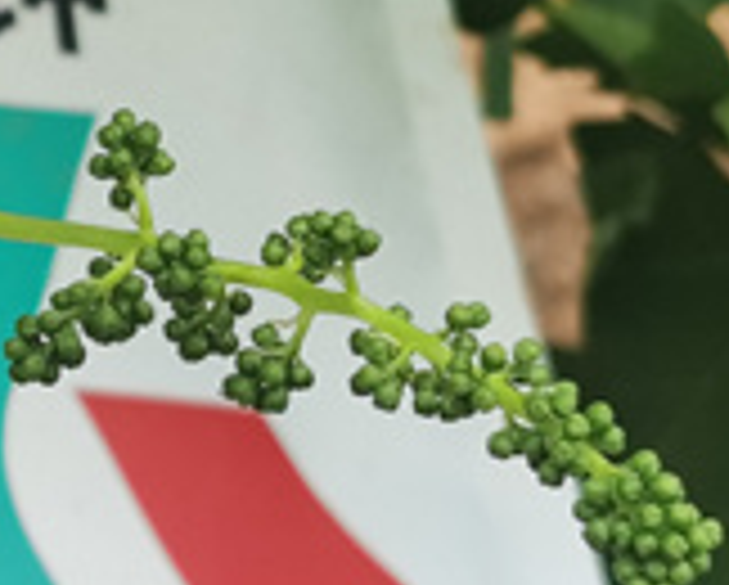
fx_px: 3370
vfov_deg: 9.8
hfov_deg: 12.2
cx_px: -50
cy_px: -76
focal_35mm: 156
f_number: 1.6
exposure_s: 1/269
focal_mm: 5.56
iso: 50
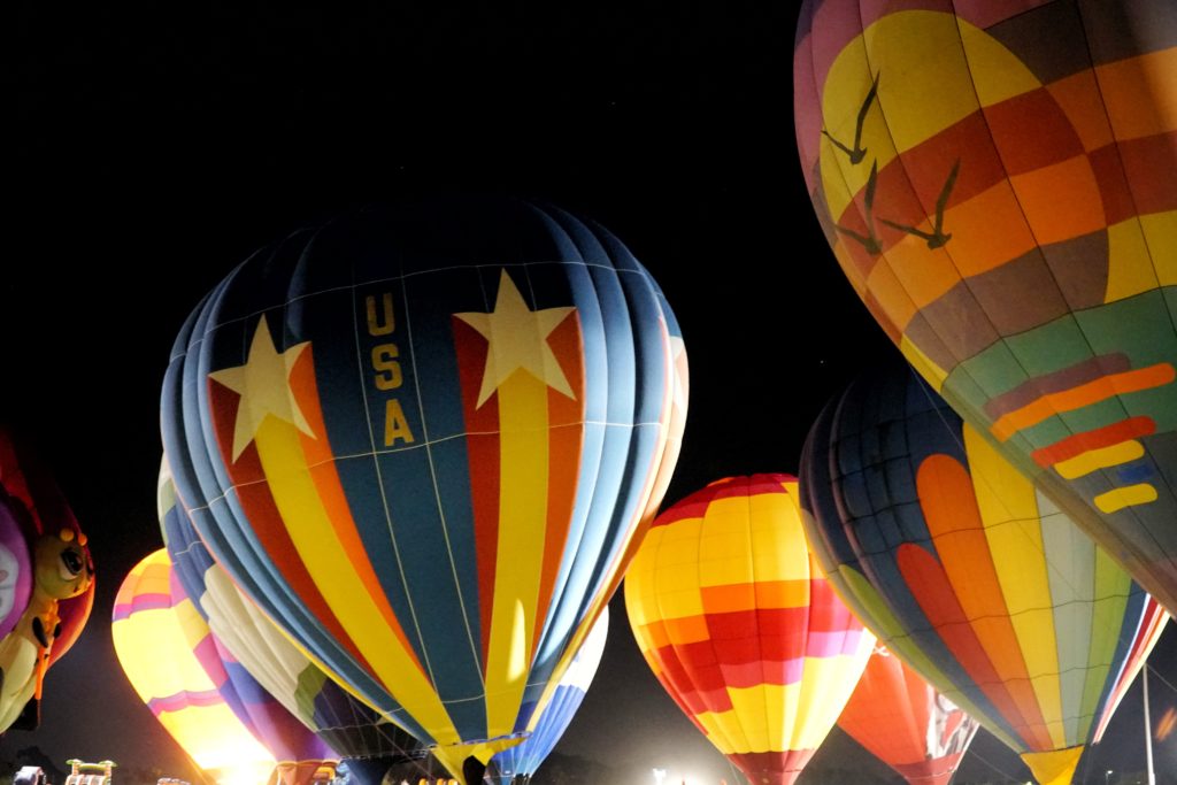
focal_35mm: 39
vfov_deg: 34.2
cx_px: 588
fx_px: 1275
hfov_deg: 49.5
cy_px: 392
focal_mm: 26
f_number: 4
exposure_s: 1/15
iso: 6400
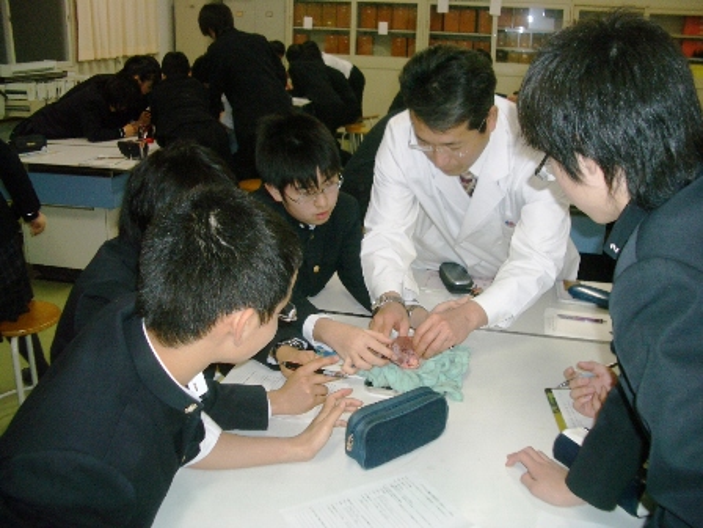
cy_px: 264
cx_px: 352
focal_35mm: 35
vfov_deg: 40.7
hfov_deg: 52.6
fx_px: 711
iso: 100
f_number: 2.6
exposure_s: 1/60
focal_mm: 5.8
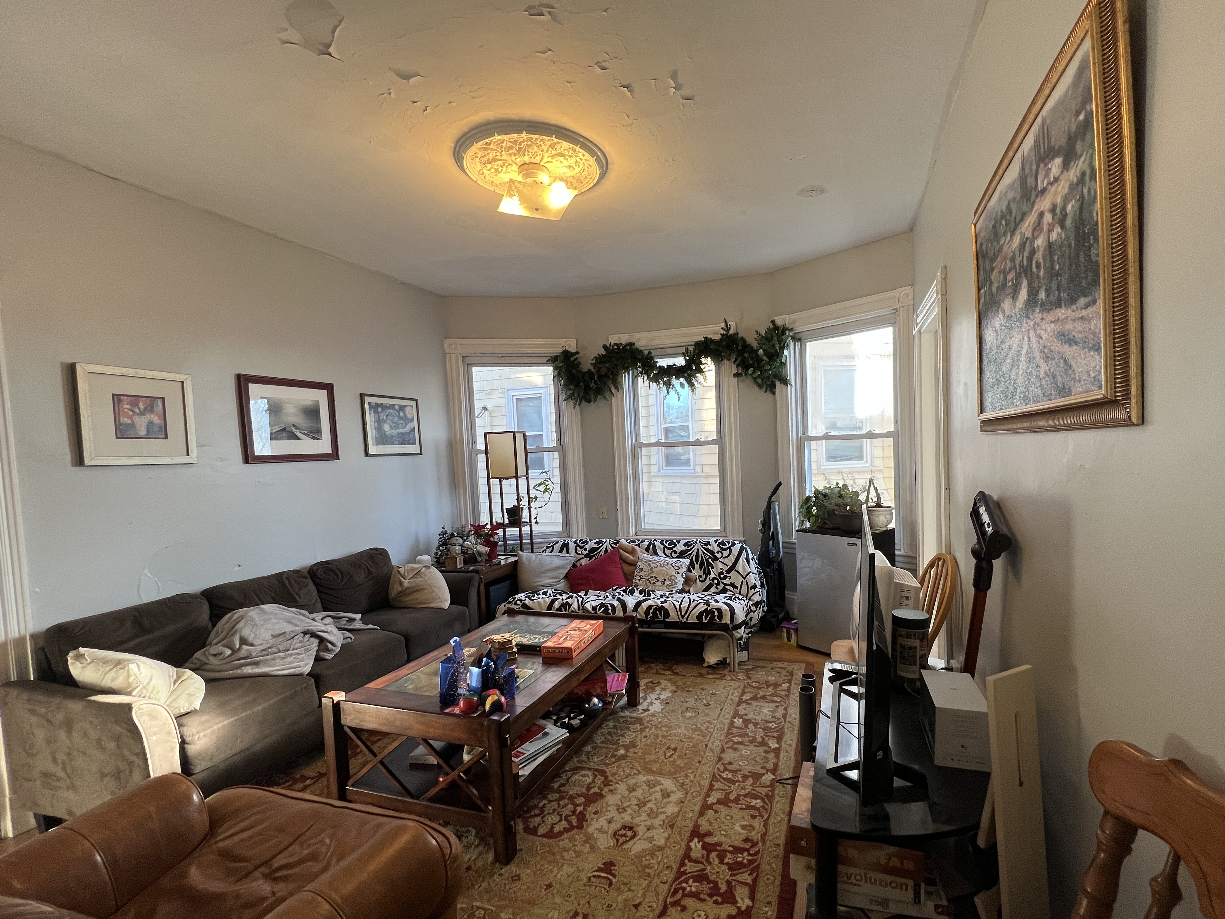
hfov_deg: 97.9
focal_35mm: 15
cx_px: 663
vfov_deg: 81.7
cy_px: 485
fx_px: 531
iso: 125
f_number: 1.8
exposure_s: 1/120
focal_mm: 1.57
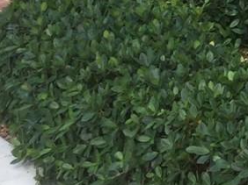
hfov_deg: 10.7
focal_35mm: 176
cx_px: 421
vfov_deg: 8.2
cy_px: -135
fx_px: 1260
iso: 25
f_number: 2.4
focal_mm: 3.3
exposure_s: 1/278
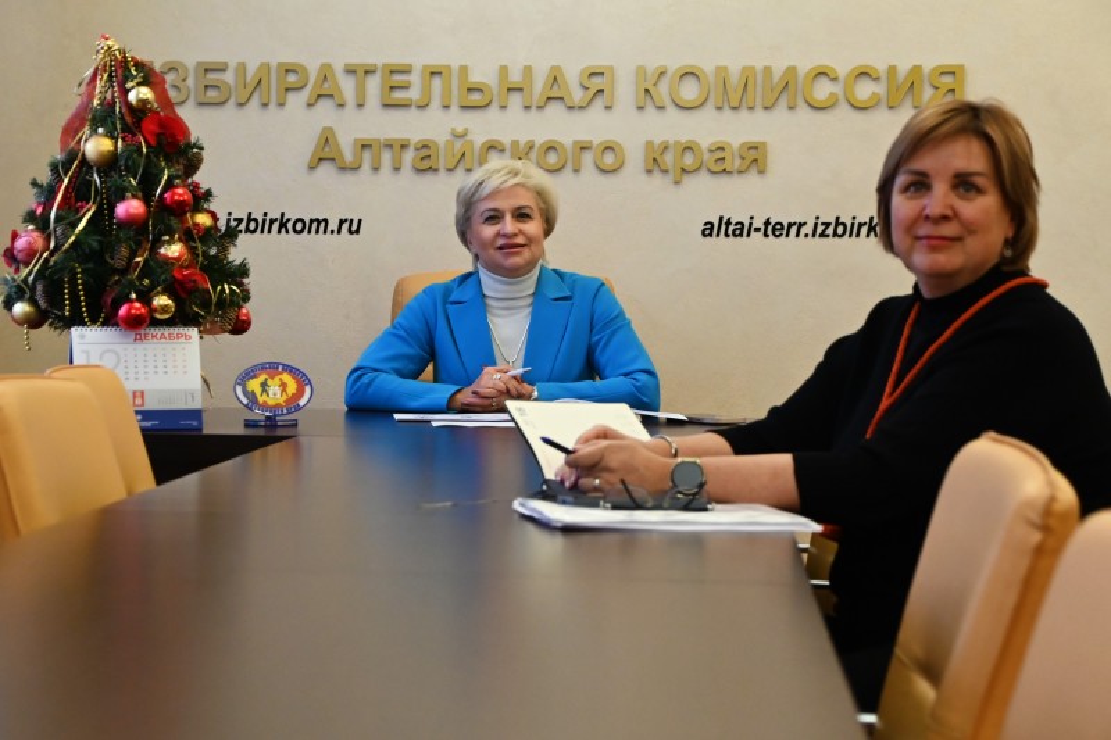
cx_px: 556
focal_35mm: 75
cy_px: 370
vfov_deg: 18.2
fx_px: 2314
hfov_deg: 27.0
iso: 1800
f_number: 5
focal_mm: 50
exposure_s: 1/125
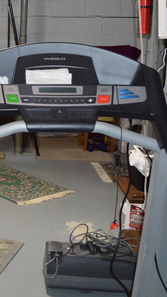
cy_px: 98
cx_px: -83
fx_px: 496
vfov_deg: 33.0
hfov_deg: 17.2
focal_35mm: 63
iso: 400
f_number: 4
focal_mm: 18
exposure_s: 1/80
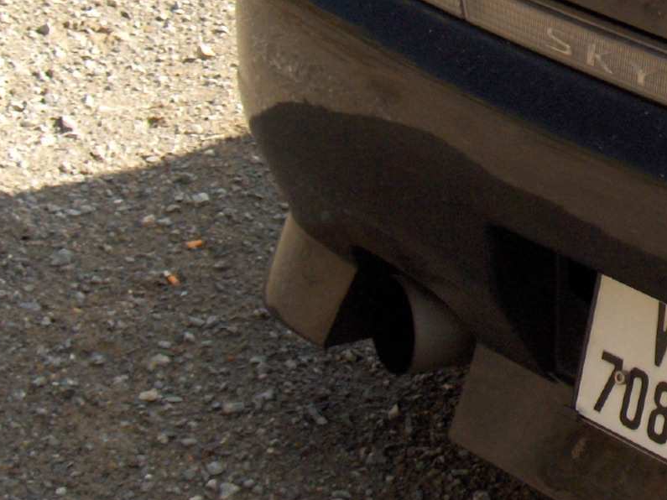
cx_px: 940
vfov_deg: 13.1
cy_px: 133
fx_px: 2177
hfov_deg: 16.2
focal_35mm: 113
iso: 100
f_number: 2.8
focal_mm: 8
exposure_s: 1/621
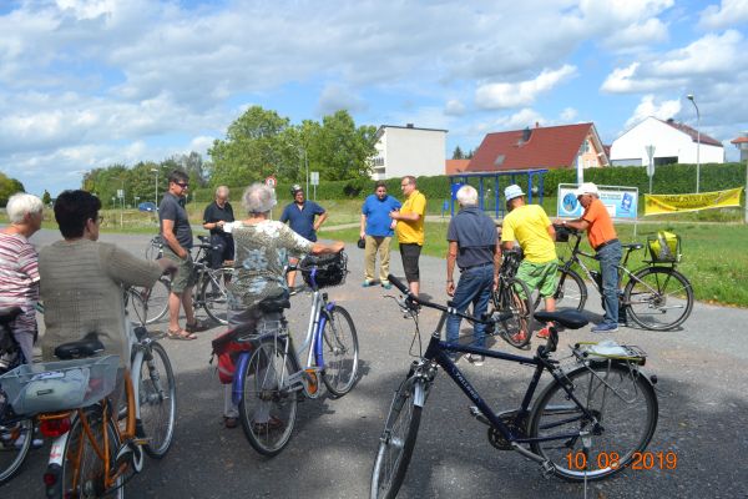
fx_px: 561
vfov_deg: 47.9
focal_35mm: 27
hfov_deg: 67.4
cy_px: 250
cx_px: 374
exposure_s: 1/250
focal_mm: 18
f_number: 8
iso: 100
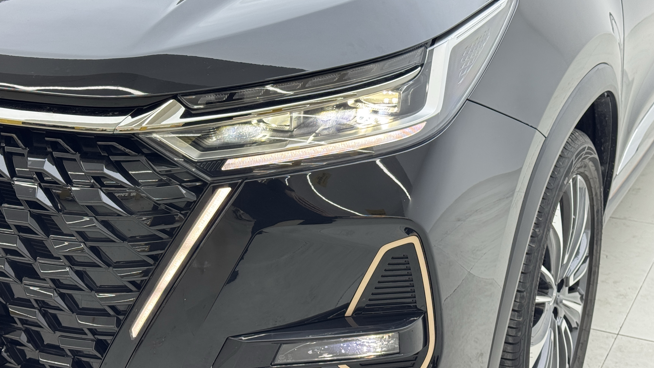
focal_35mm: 61
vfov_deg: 19.7
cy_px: 190
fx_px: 1058
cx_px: 319
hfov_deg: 34.4
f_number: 1.78
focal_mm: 6.76
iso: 80
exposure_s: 1/167
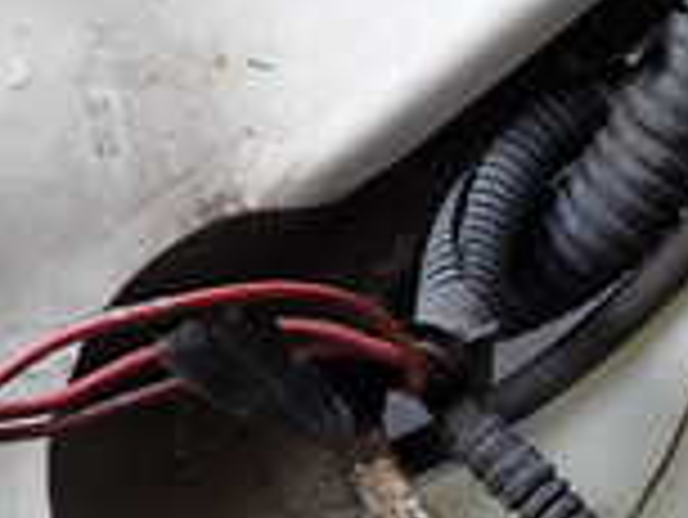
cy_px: 527
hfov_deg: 19.9
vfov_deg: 14.8
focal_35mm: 98
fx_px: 1949
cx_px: 481
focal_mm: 4.5
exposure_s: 1/200
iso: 100
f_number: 2.8
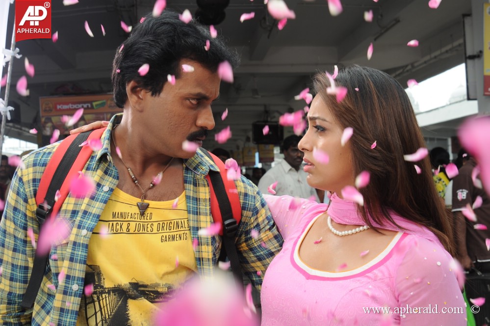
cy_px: 163
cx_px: 245
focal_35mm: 42
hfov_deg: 46.4
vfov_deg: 31.8
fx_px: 571
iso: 200
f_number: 5
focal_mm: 28
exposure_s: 1/320
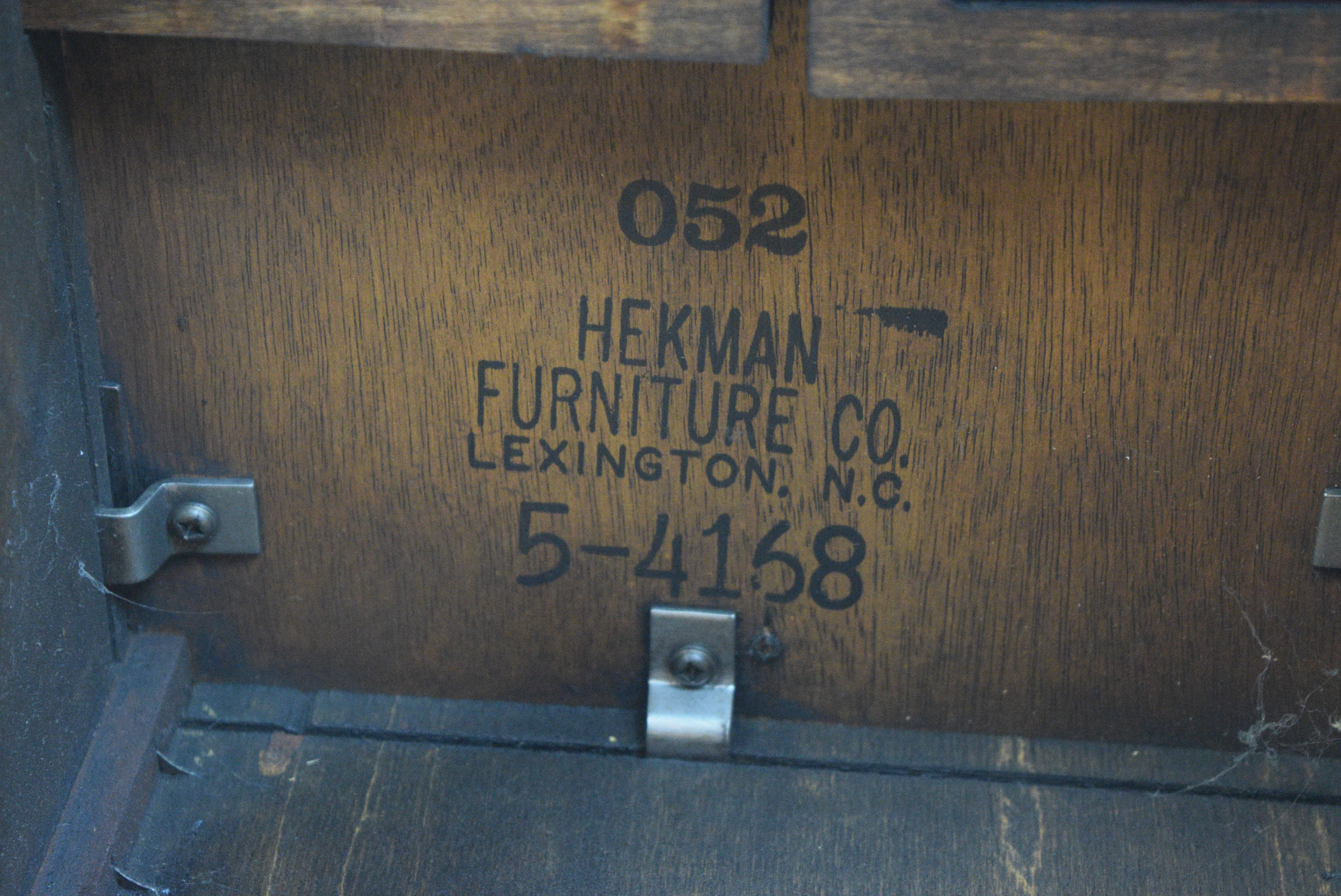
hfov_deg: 24.6
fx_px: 3075
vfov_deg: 16.6
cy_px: 448
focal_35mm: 82
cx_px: 670
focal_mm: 55
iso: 6400
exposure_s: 1/50
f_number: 5.6
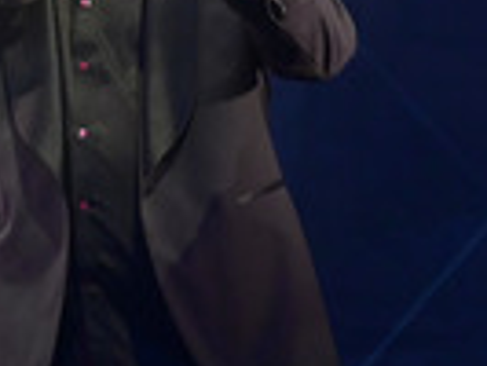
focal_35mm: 653
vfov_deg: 2.3
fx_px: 9195
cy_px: 84
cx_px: 57
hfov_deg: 3.0
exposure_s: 1/400
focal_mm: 200
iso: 3200
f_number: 6.3
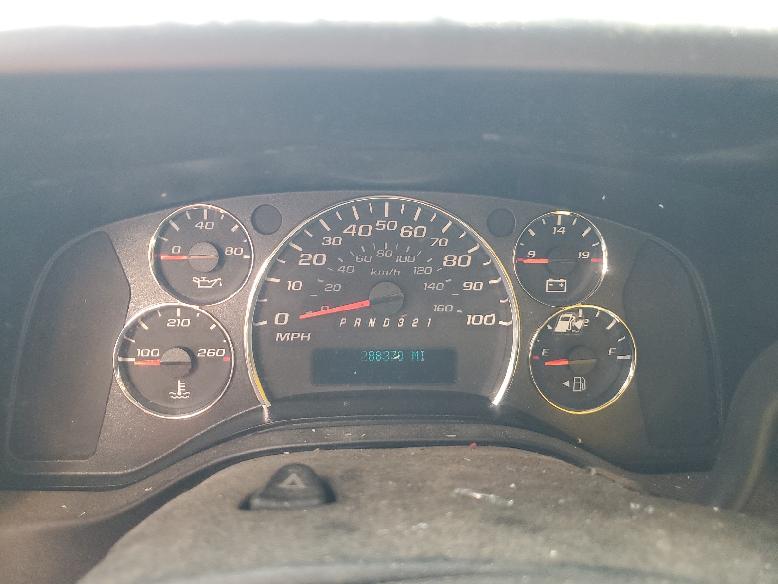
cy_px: 292
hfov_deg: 67.3
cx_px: 389
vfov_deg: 53.1
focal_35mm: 26
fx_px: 584
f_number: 1.5
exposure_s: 1/120
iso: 81
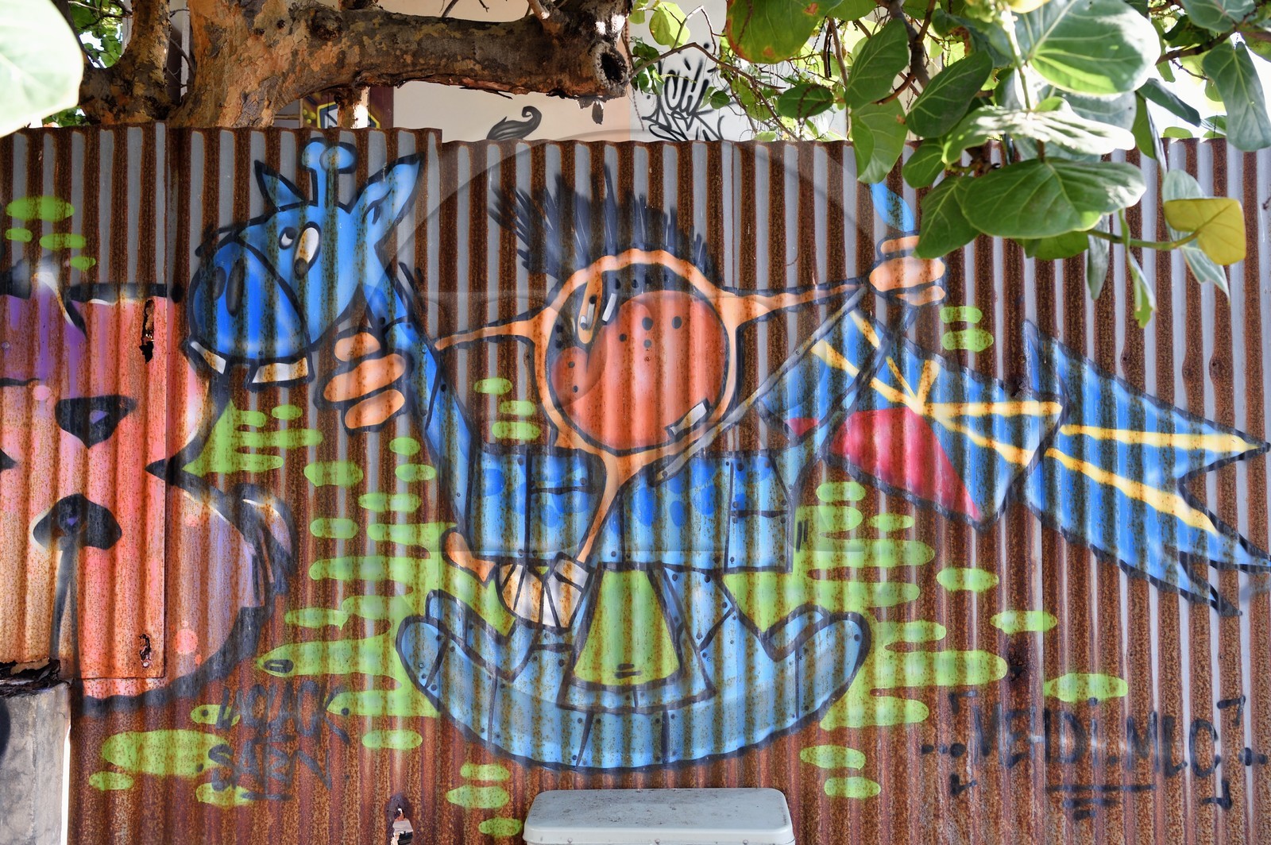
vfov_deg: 38.8
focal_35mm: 34
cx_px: 636
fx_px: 1199
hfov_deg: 55.8
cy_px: 422
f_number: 6.3
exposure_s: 1/60
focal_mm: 34
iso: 200
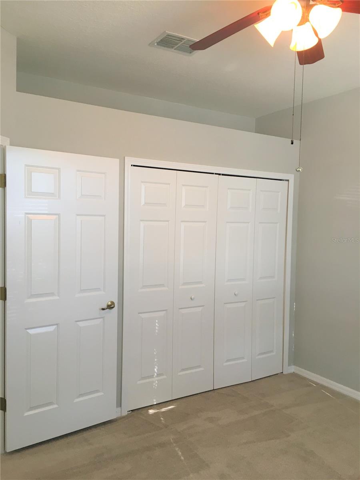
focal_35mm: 29
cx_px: 180
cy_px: 240
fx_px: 402
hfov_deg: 48.2
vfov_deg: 61.7
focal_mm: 4.15
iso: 50
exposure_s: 1/30
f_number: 2.2
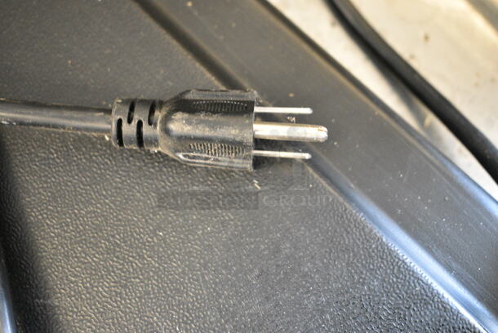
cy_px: 166
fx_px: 706
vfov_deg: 26.5
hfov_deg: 38.8
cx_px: 249
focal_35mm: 51
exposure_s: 1/50
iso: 5000
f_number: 4.5
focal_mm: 34
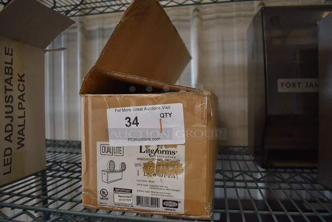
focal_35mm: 27
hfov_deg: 67.3
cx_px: 166
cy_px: 111
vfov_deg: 48.0
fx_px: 249
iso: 800
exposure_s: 1/200
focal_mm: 18
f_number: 3.5
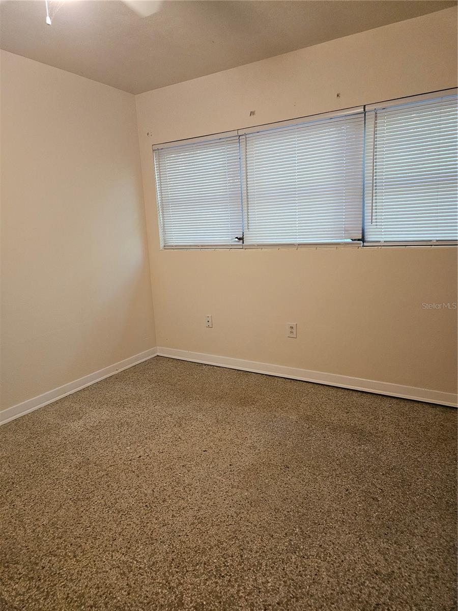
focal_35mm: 23
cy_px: 306
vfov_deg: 73.9
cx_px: 229
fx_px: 406
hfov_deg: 58.9
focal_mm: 5.4
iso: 800
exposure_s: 1/60
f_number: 1.8
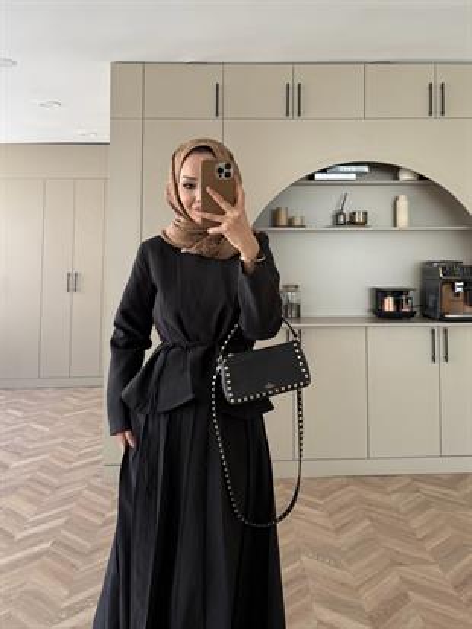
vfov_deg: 71.6
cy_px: 314
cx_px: 236
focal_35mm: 24
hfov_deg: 56.8
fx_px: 436
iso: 160
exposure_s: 1/121
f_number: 1.78
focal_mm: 6.76
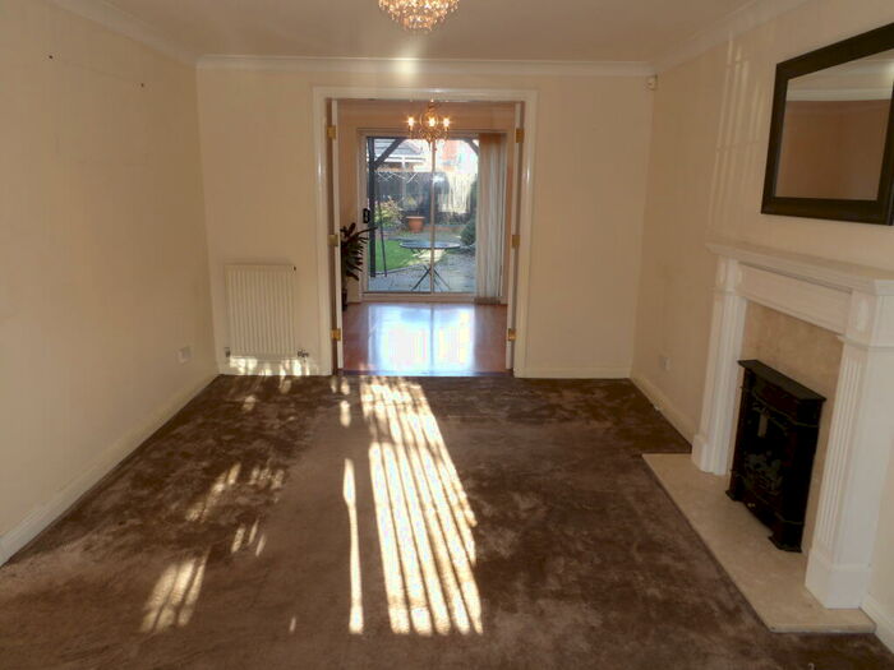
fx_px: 620
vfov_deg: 56.8
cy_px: 335
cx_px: 447
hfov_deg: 71.6
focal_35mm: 24
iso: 103
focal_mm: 4.3
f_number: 4.1
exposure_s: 1/30
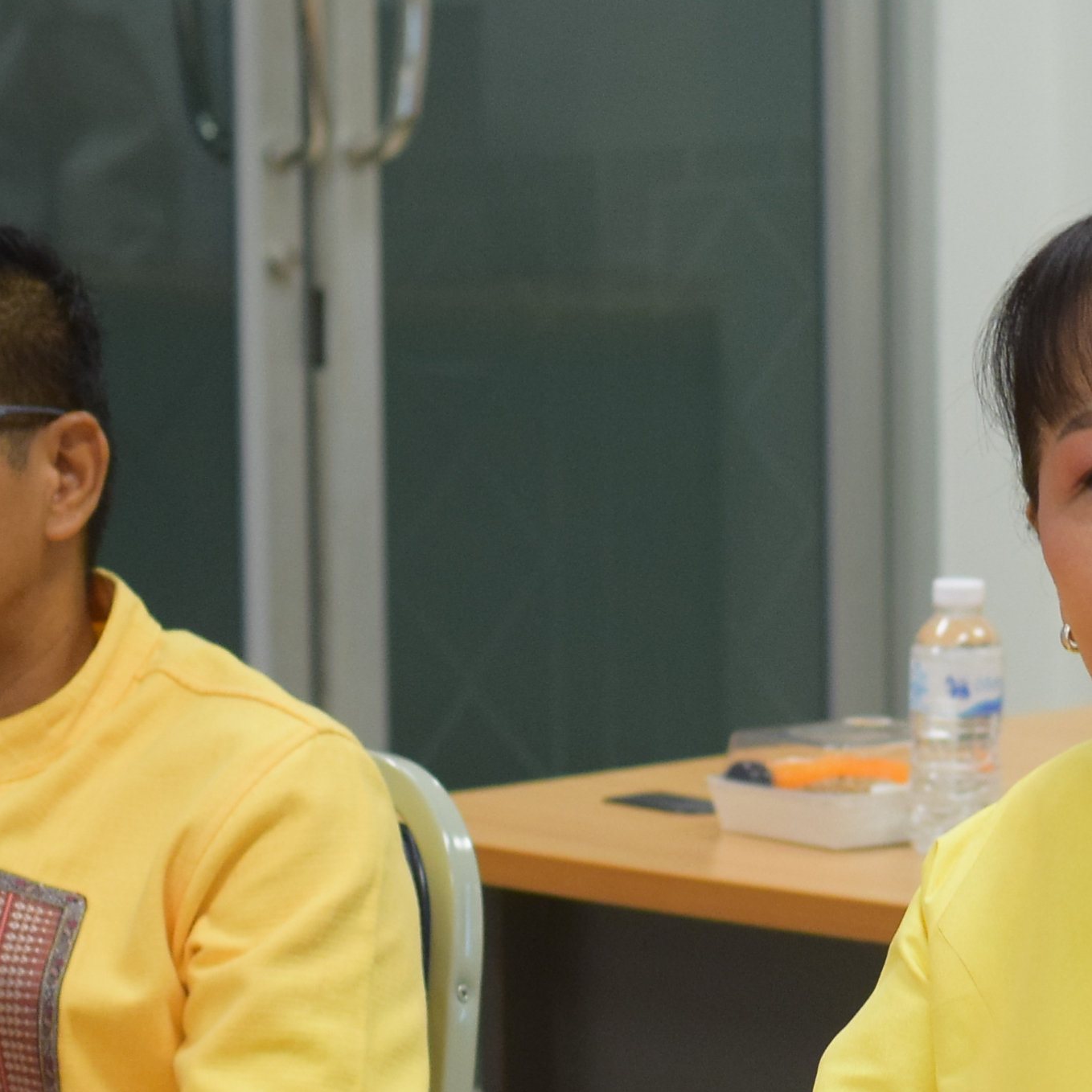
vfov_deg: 8.3
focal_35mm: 211
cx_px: 1215
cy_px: 659
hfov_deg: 8.2
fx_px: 7531
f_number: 4.5
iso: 1000
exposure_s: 1/125
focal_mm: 50
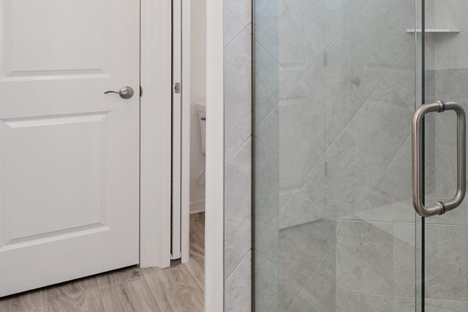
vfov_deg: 34.7
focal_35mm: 37
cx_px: 398
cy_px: 58
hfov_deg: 47.9
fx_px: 481
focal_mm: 18
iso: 100
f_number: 6.3
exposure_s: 1/10
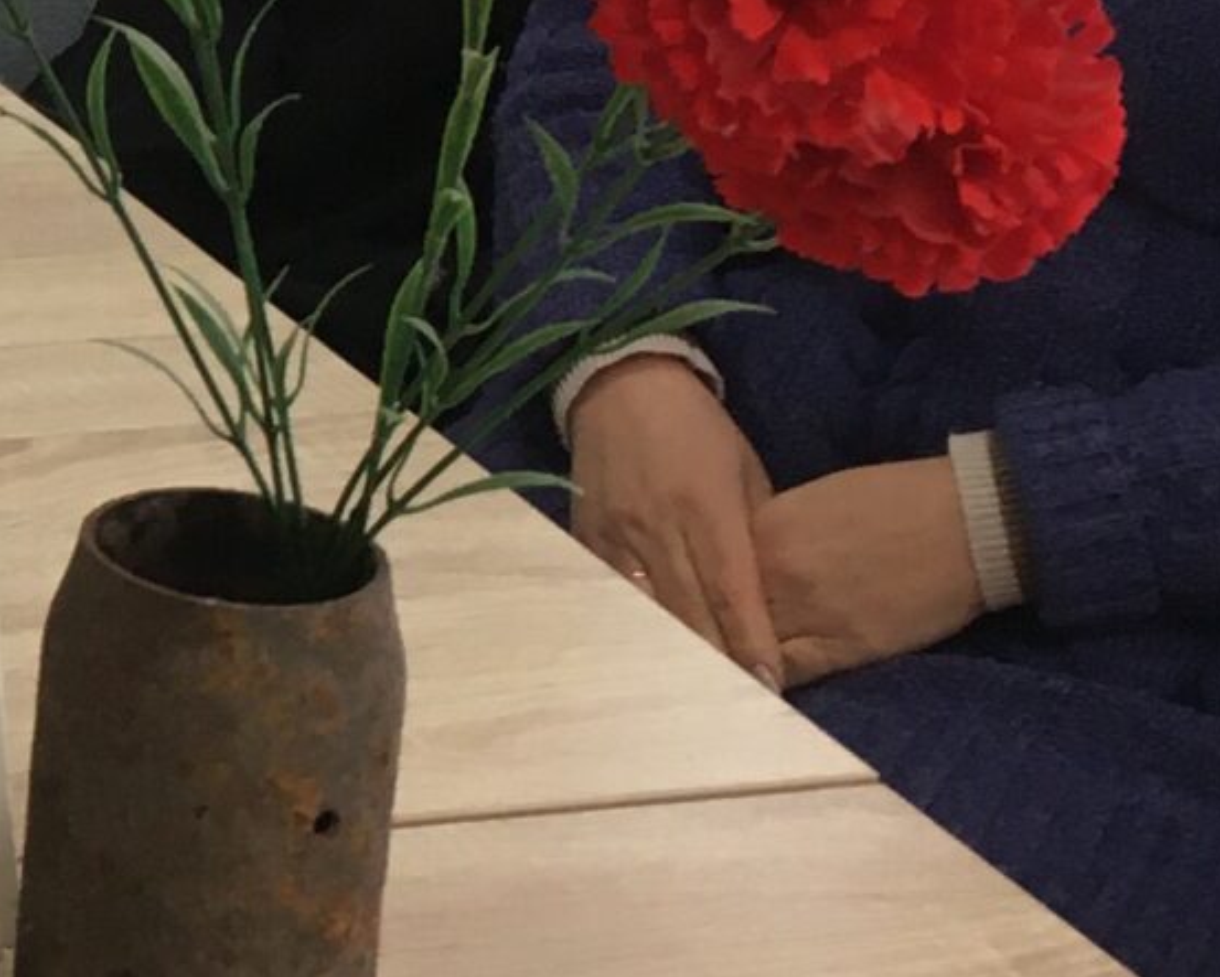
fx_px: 4733
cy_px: -112
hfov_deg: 13.6
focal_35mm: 131
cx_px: -779
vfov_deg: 11.6
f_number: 2.2
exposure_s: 1/33
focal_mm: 4.15
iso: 32
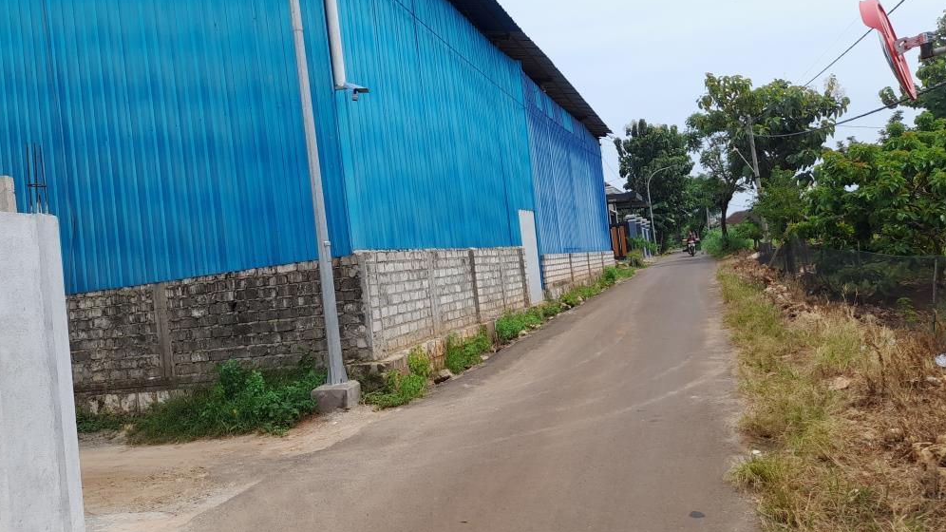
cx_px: 480
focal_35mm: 28
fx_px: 702
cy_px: 238
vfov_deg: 41.4
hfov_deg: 67.9
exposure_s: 1/706
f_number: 2
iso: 20
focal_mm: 4.6
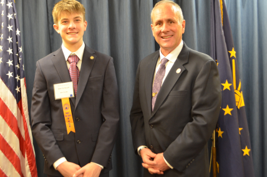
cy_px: 81
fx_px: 370
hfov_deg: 39.6
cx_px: 117
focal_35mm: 50
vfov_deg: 26.9
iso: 800
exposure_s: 1/15
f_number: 4.5
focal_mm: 28
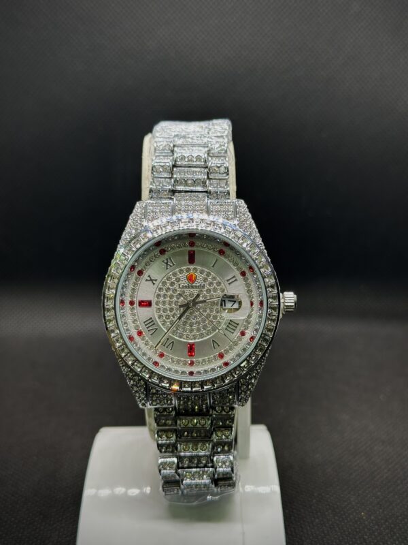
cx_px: 204
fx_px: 754
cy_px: 272
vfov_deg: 39.7
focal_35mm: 48
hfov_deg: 30.3
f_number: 1.78
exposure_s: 1/100
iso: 80
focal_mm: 6.86
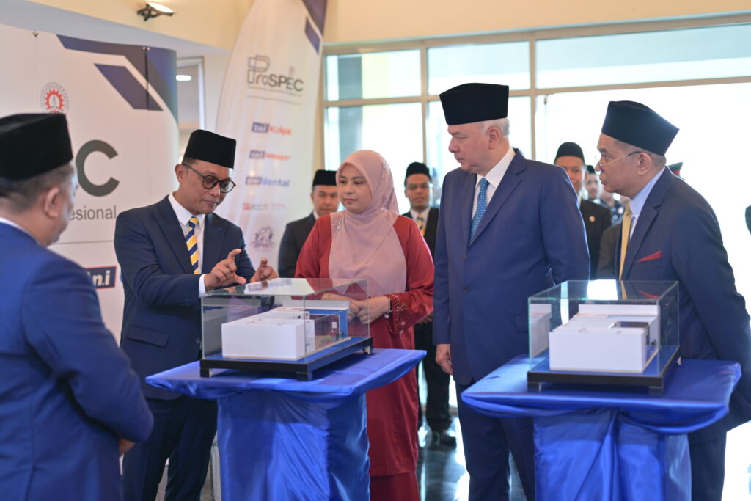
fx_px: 1043
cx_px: 376
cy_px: 250
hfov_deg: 39.6
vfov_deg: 27.0
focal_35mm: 50
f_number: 2.2
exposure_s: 1/80
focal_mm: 50
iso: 500
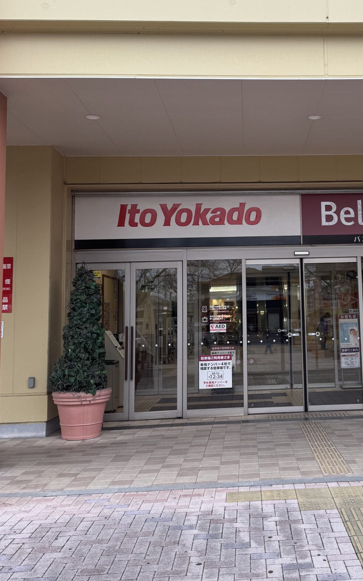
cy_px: 233
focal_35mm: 41
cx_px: 297
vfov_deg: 47.9
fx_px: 649
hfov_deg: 30.4
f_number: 1.78
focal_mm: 6.76
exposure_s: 1/284
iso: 80
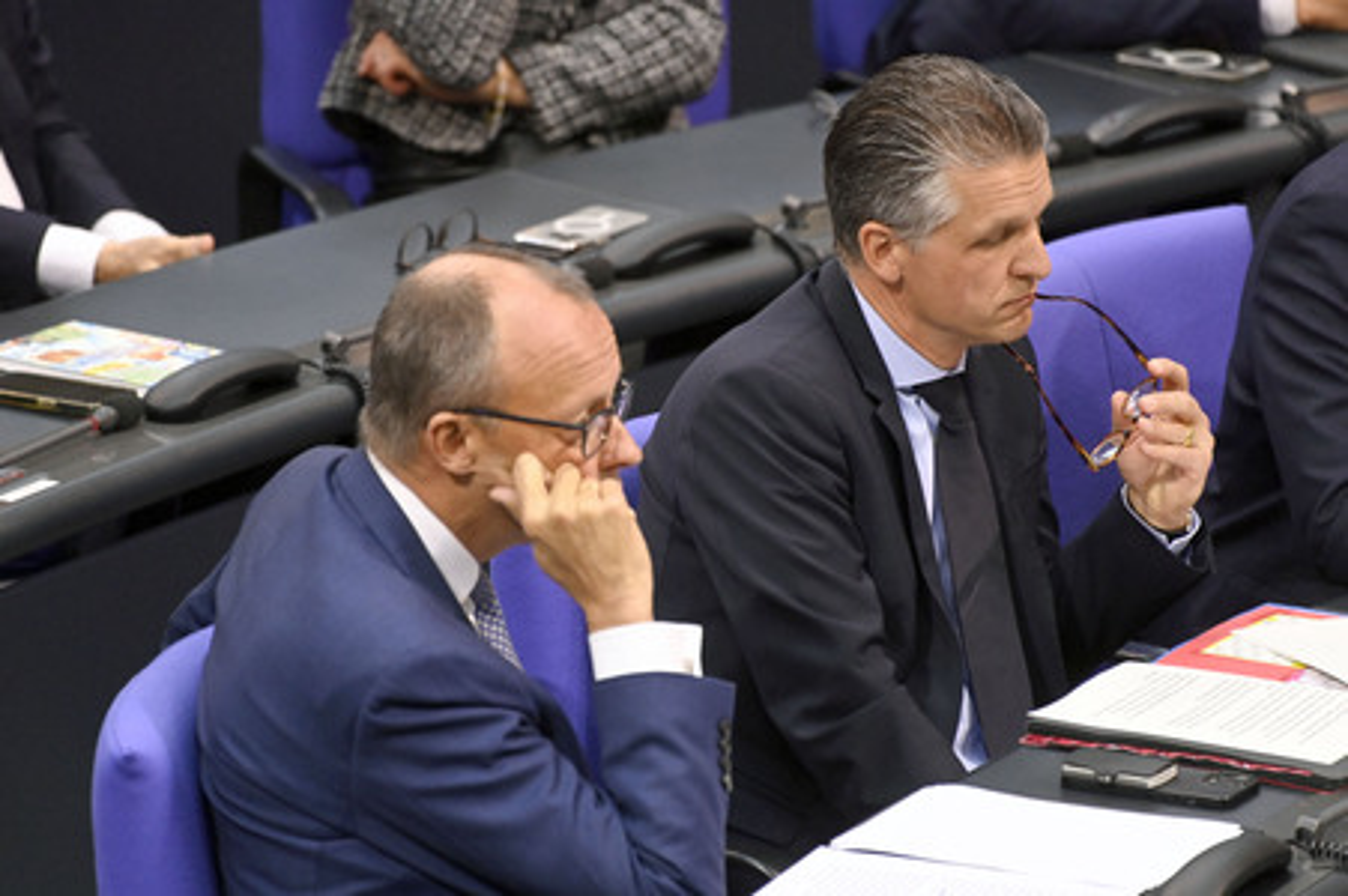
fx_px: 17960
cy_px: 448
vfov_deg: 2.9
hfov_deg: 4.3
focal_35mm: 480
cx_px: 674
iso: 10000
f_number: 5.6
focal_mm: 480
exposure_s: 1/320
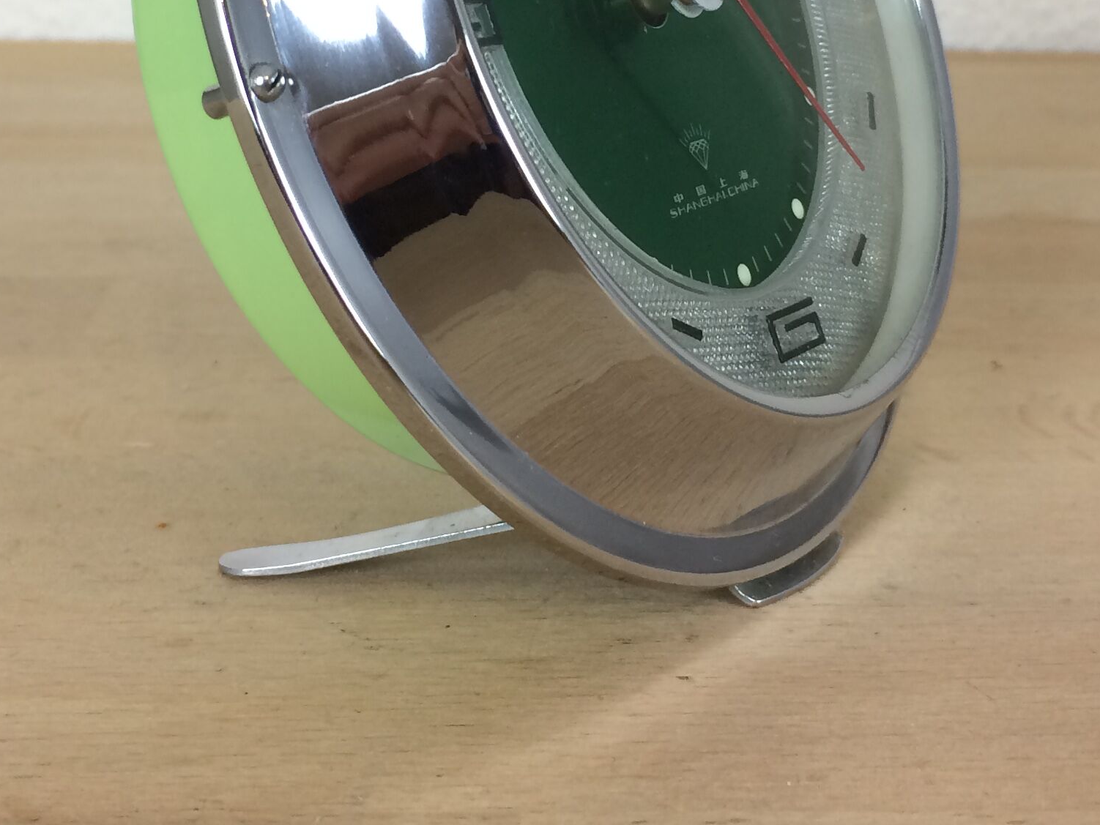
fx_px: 2002
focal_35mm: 63
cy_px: 11
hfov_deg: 30.7
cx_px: 553
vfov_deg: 22.4
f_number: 2.2
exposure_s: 1/33
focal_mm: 4.15
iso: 32
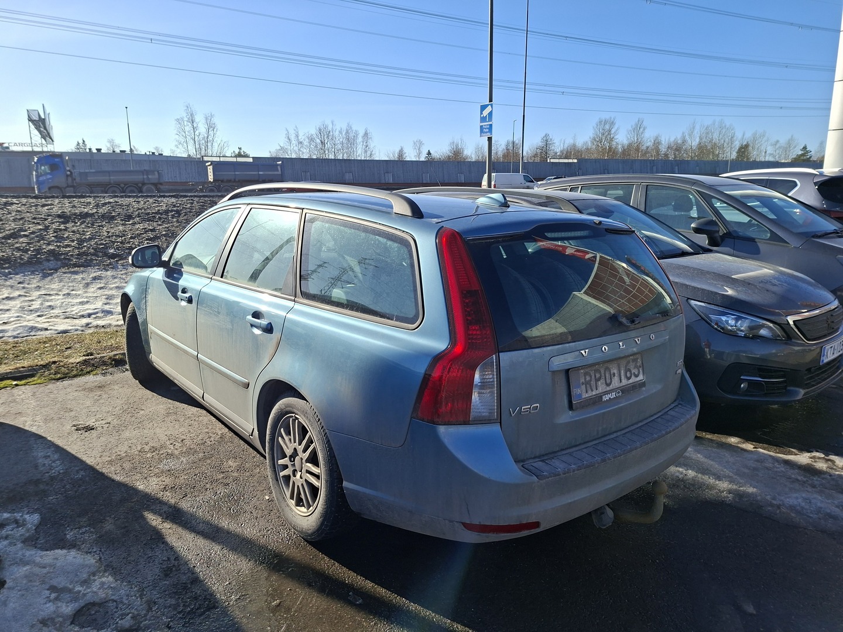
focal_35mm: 23
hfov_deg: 73.9
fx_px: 560
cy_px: 316
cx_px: 422
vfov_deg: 58.9
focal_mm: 5.54
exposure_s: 1/2208
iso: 50
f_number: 1.8
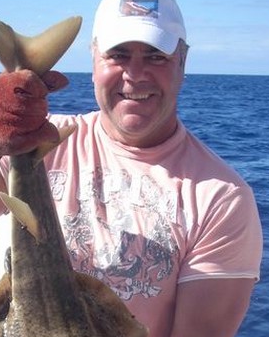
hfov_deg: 18.3
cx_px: 134
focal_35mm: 84
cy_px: 276
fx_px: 837
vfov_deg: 22.4
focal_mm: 7.6
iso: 64
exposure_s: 1/177
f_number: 6.3
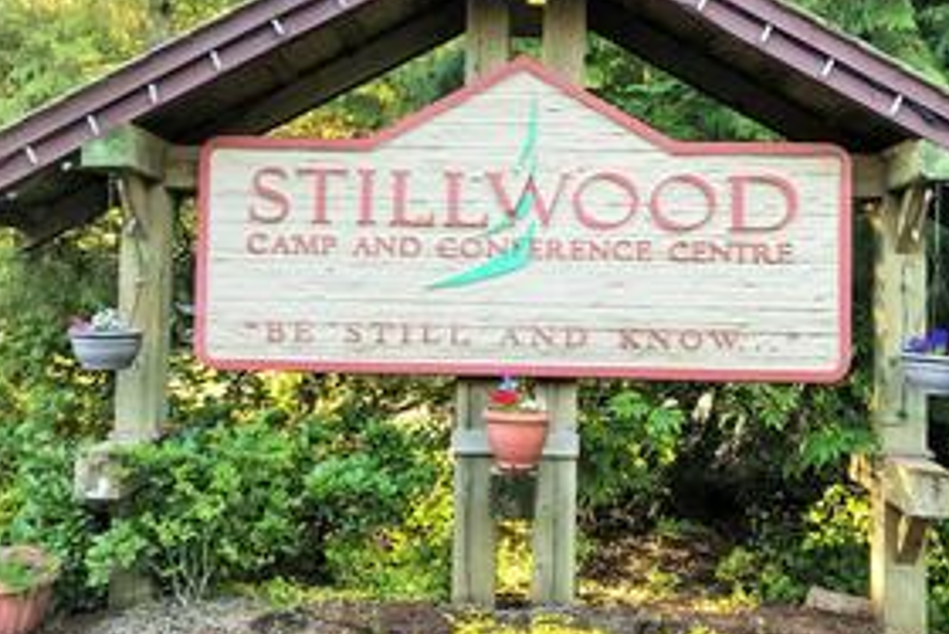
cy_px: 236
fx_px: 1029
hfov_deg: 49.4
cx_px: 527
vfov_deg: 34.1
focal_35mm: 39
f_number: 1.8
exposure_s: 1/60
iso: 25
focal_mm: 3.99
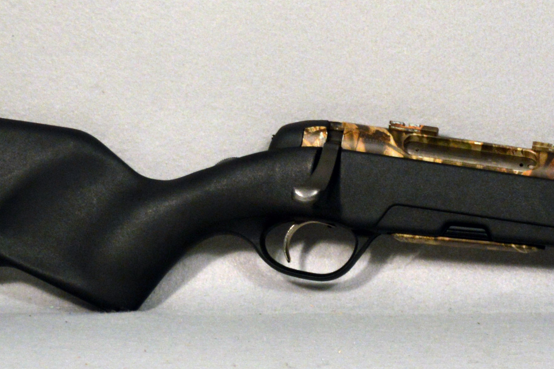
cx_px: 632
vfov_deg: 8.9
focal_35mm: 154
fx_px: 2368
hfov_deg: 13.1
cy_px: 216
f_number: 4.5
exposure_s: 1/80
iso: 400
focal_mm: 30
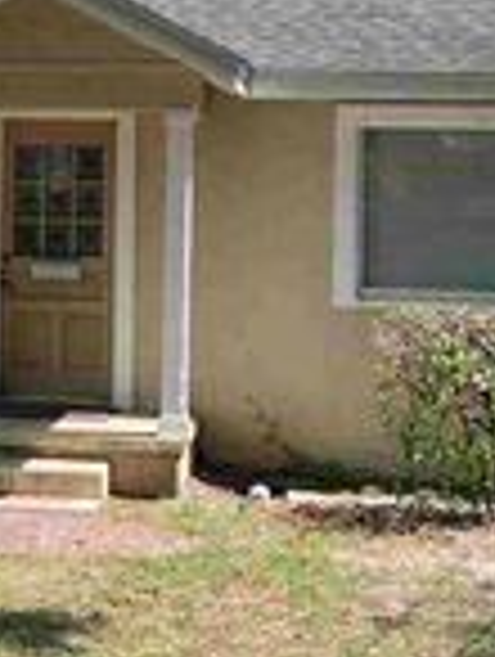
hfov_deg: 16.3
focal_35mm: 89
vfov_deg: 21.8
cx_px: 9
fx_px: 1692
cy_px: 155
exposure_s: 1/1645
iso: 50
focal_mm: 5.7
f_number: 1.5
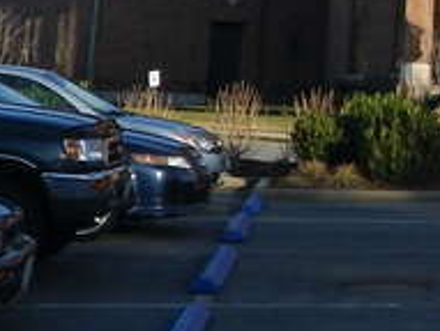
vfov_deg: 11.8
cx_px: 647
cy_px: -241
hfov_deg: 15.6
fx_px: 1490
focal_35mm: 117
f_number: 3.5
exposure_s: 1/500
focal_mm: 5
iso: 80
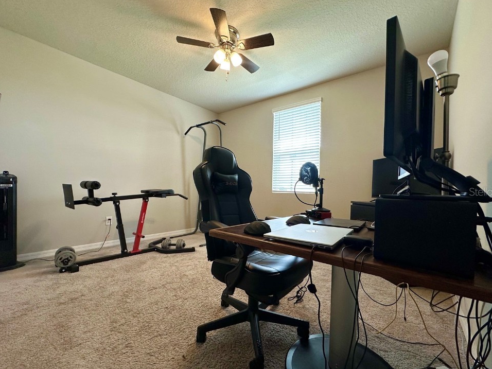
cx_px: 254
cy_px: 191
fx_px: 213
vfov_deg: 81.7
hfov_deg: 98.1
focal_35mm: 15
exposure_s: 1/120
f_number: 2.2
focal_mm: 2.22
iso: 160
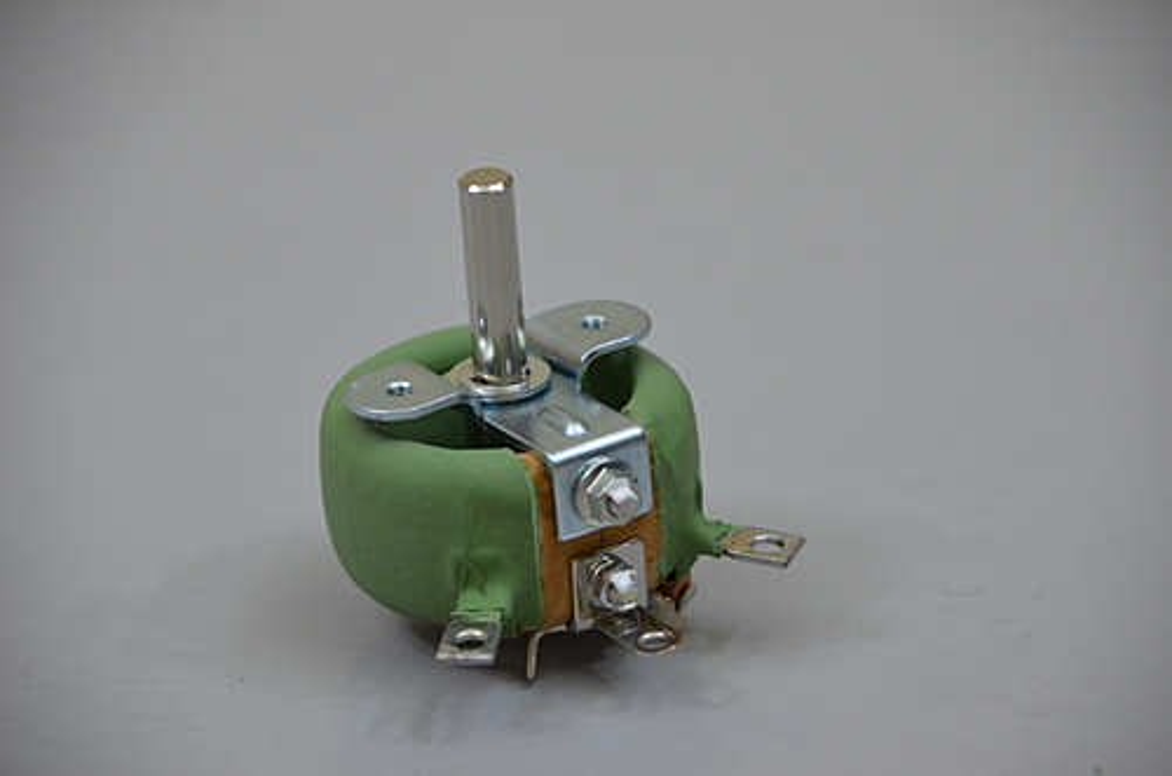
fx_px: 11694
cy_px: 388
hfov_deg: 5.7
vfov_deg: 3.8
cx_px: 586
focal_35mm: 360
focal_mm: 240
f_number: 6.3
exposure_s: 1/125
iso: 1000
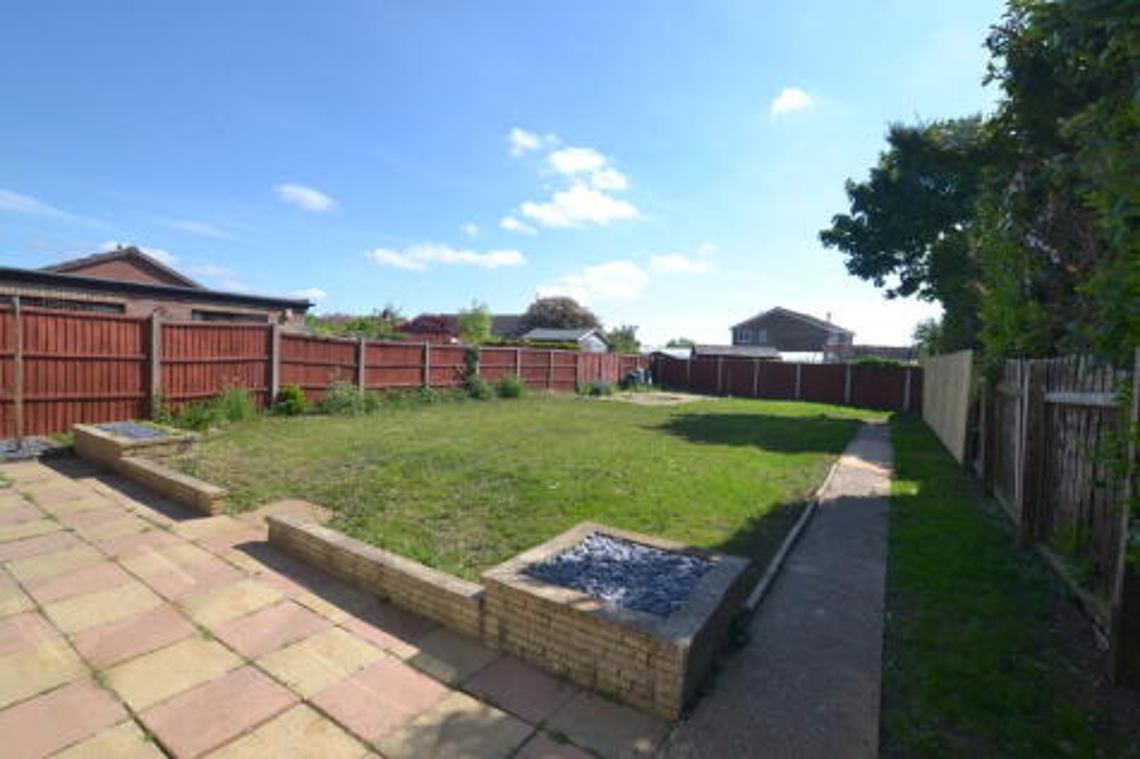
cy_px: 380
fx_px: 475
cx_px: 570
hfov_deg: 100.4
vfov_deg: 77.3
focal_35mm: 15
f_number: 9
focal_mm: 10
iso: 200
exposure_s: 1/160
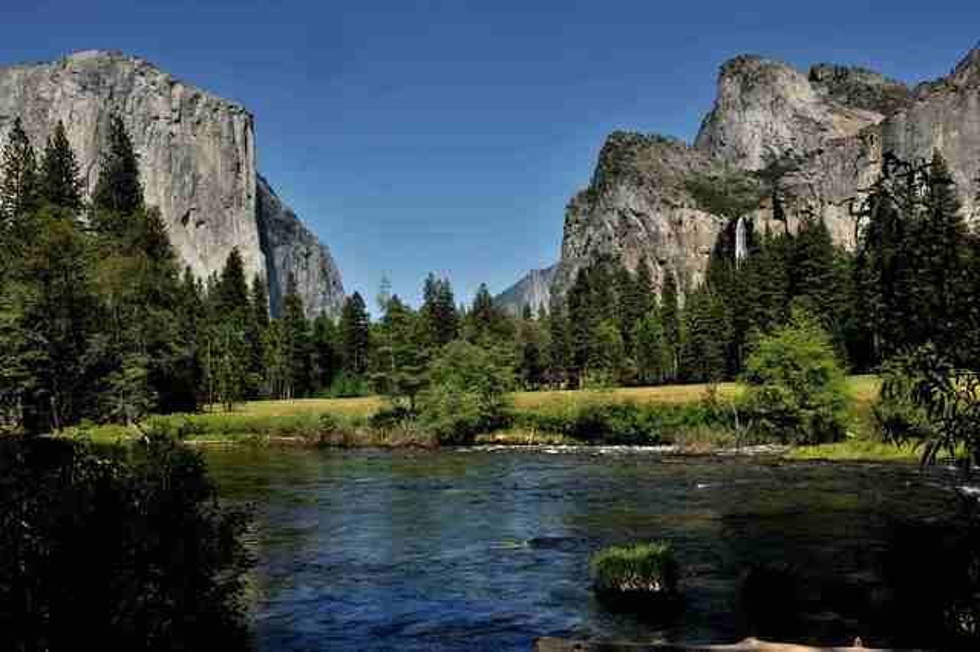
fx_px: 871
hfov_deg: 58.7
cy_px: 326
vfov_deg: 41.1
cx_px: 490
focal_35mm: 32
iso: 400
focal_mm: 32
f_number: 14
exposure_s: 1/800
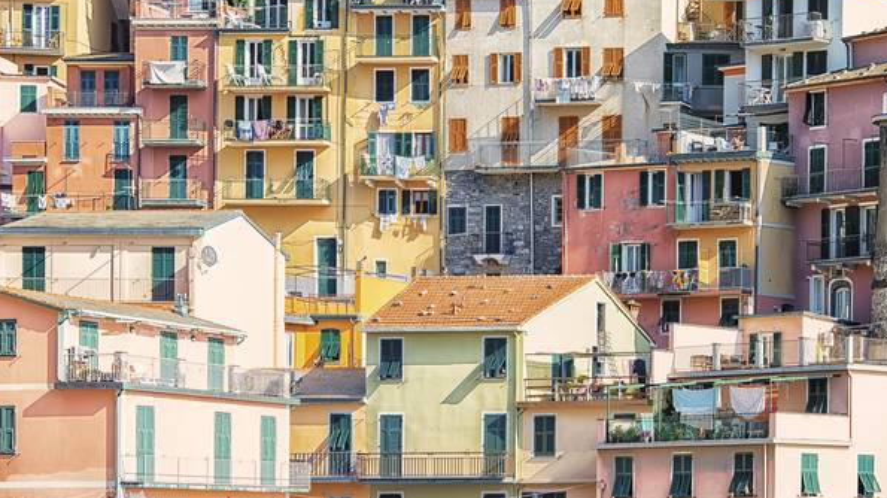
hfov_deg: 19.3
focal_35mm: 111
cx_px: 446
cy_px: 258
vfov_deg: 10.9
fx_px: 2609
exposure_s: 1/160
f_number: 6.3
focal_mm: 105
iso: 64
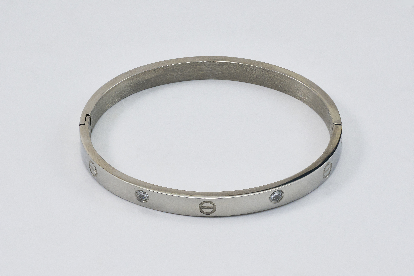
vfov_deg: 8.7
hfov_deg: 13.1
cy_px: 138
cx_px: 207
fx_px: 1805
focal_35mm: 157
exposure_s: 1/160
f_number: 5.6
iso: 200
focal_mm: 105
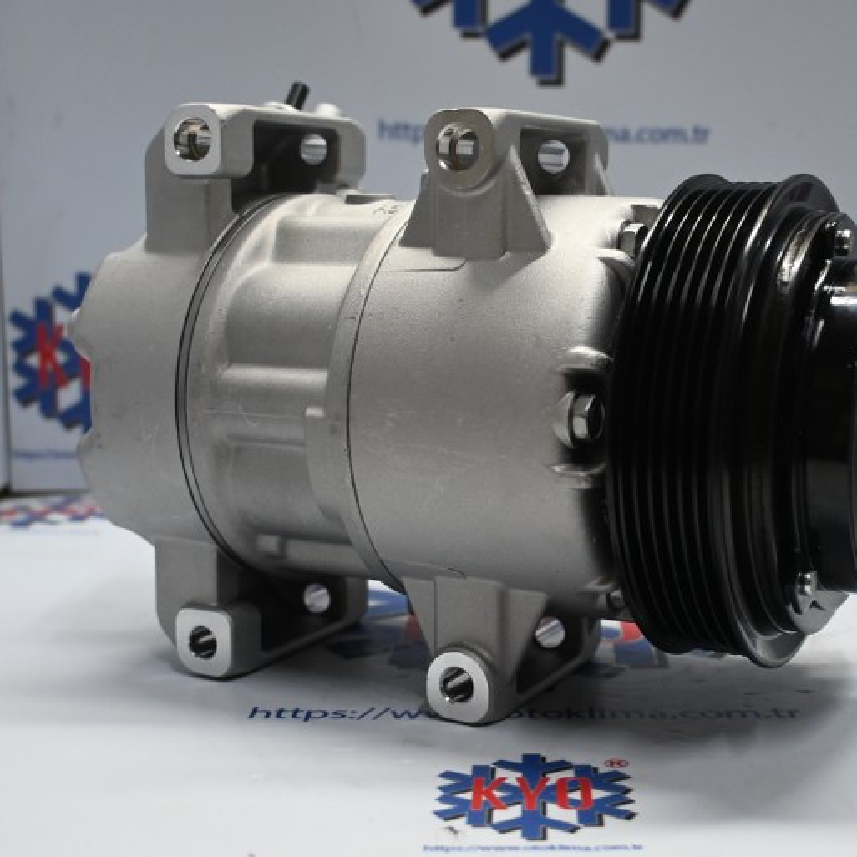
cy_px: 417
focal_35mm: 50
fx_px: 1391
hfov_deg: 34.1
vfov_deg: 34.2
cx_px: 540
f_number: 4.2
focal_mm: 25
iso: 1100
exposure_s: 1/125
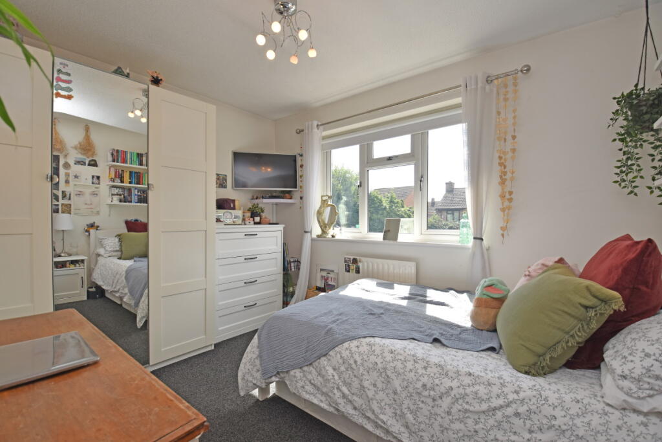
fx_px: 276
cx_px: 331
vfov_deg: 77.3
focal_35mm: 15
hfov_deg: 100.4
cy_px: 221
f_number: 5
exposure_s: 1/200
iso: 160
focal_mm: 10
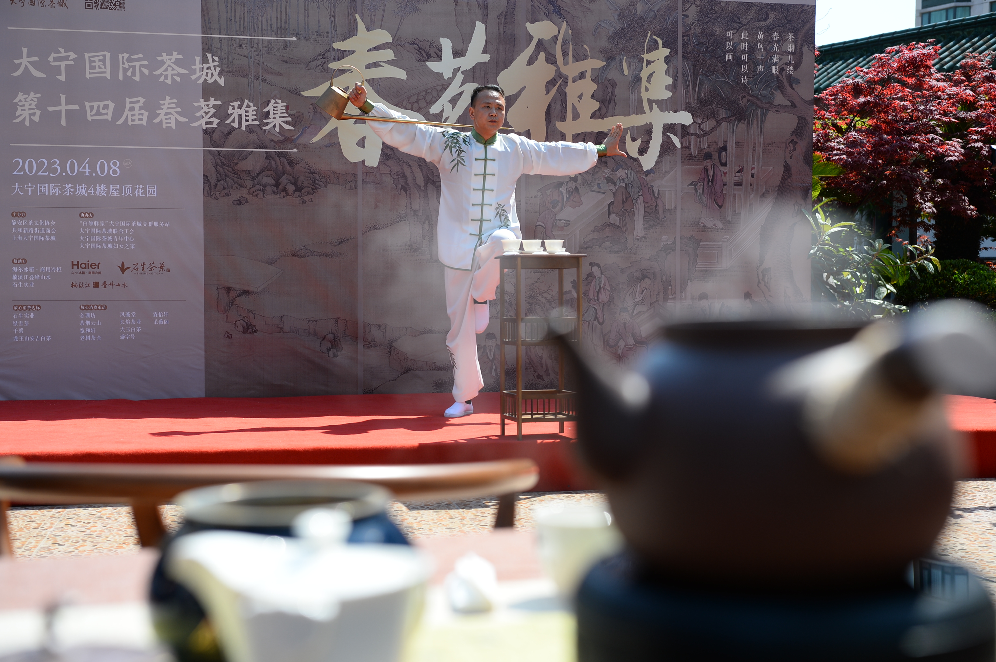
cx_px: 498
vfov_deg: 26.9
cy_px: 331
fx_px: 1382
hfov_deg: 39.6
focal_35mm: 50
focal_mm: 50
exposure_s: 1/1000
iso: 200
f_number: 5
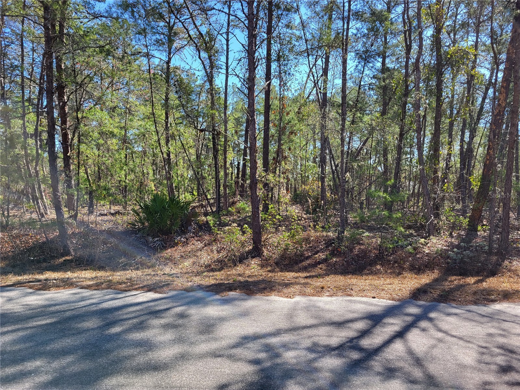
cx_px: 260
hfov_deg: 67.3
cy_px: 195
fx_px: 391
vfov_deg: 53.1
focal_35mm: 26
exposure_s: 1/754
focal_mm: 5.4
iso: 40
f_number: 1.8
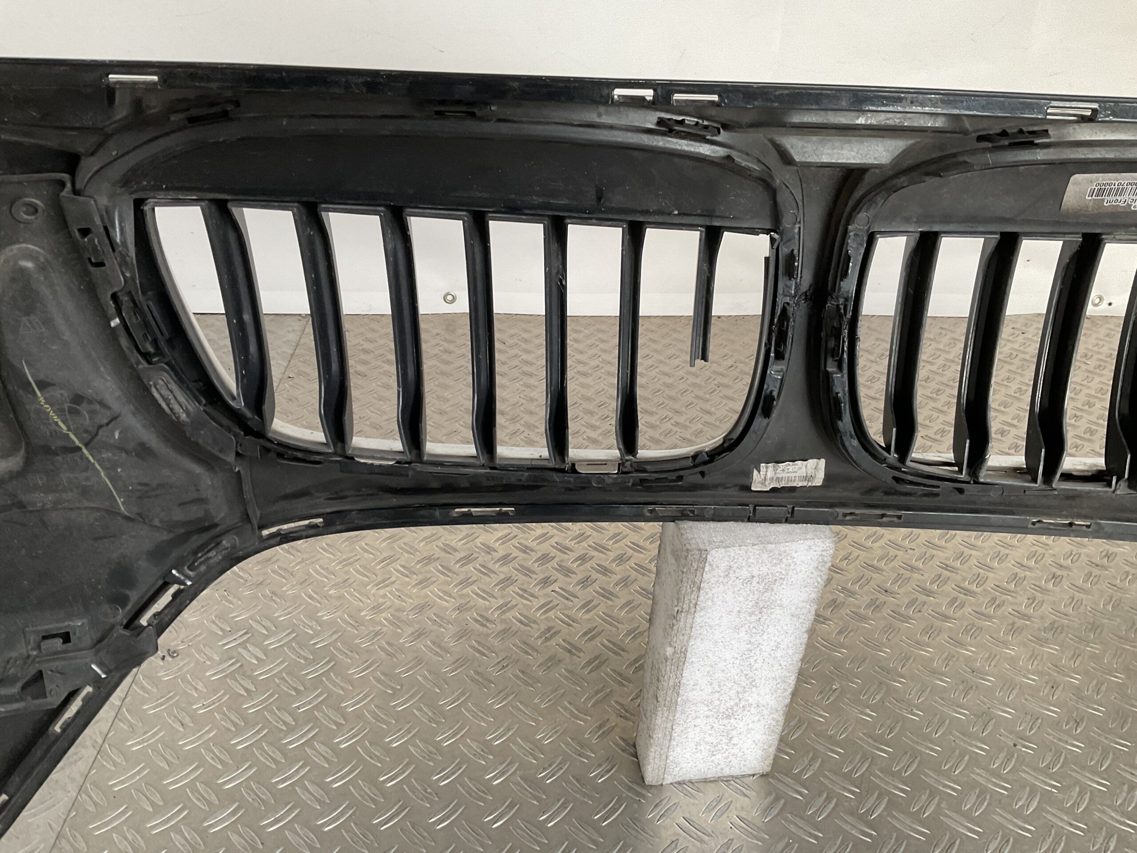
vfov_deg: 48.2
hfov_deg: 61.7
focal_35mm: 29
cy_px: 426
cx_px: 568
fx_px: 953
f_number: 1.8
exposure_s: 1/60
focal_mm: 3
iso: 80
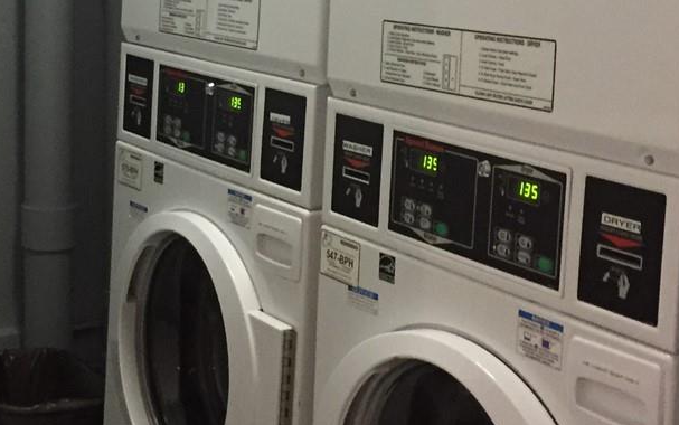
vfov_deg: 16.0
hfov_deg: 25.1
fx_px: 1500
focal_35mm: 81
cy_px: 79
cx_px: 147
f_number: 2.2
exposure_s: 1/20
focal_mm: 4.15
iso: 250
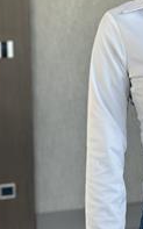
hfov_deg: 9.8
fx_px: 817
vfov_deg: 15.9
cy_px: 78
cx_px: 202
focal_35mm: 131
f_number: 1.78
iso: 125
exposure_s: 1/98
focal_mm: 6.86
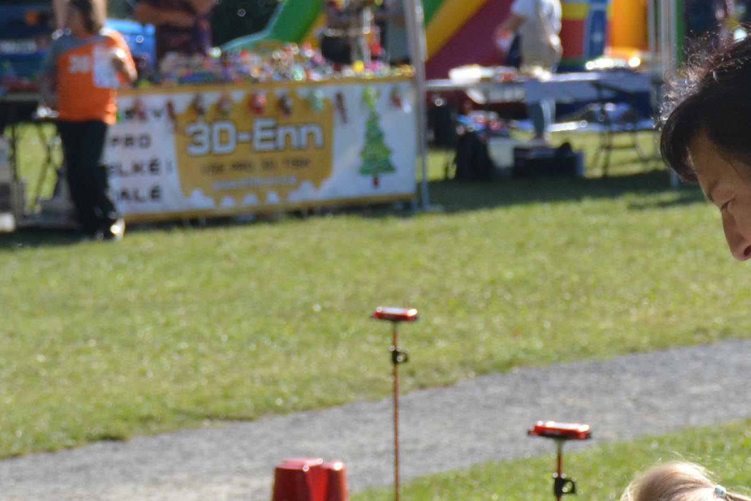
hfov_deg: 9.1
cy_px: 543
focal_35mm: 226
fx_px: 4718
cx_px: 493
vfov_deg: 6.1
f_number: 5
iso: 400
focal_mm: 35
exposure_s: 1/1600
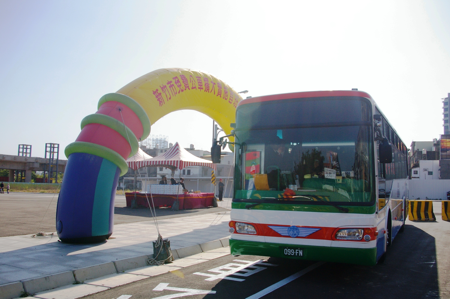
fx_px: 431
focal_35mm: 34
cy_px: 150
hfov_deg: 55.1
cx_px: 225
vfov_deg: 38.3
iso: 400
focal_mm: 23
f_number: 9.5
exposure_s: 1/1000
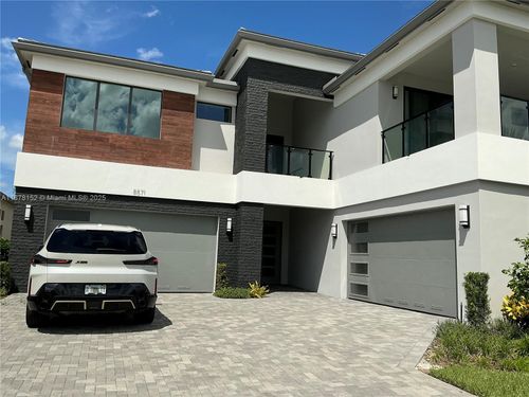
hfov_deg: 63.4
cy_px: 198
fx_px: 428
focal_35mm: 28
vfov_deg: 49.7
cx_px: 264
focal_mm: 3
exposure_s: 1/3534
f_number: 1.8
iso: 25
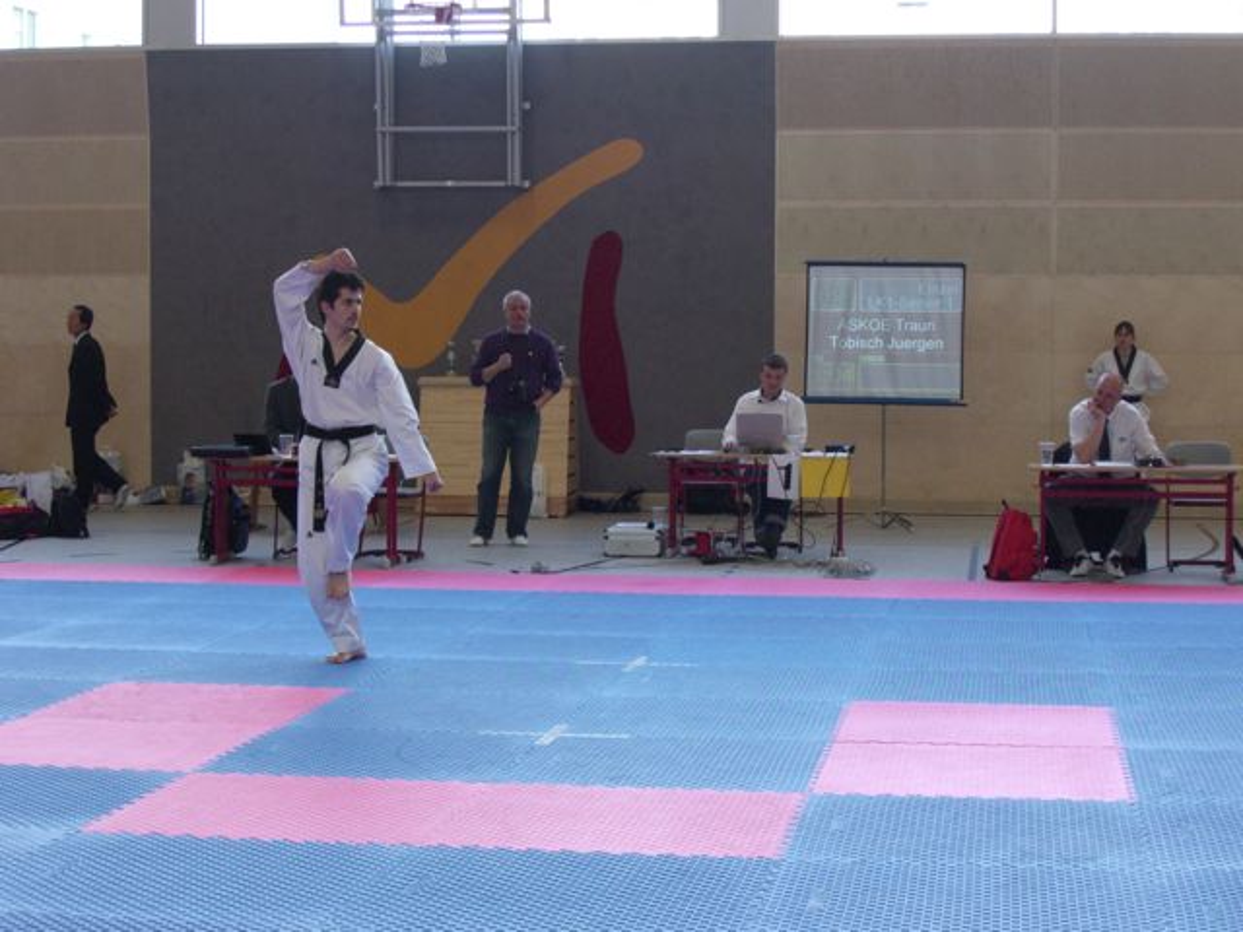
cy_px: 466
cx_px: 622
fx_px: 2442
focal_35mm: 68
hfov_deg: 28.6
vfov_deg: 21.6
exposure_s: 1/125
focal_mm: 14.2
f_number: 4
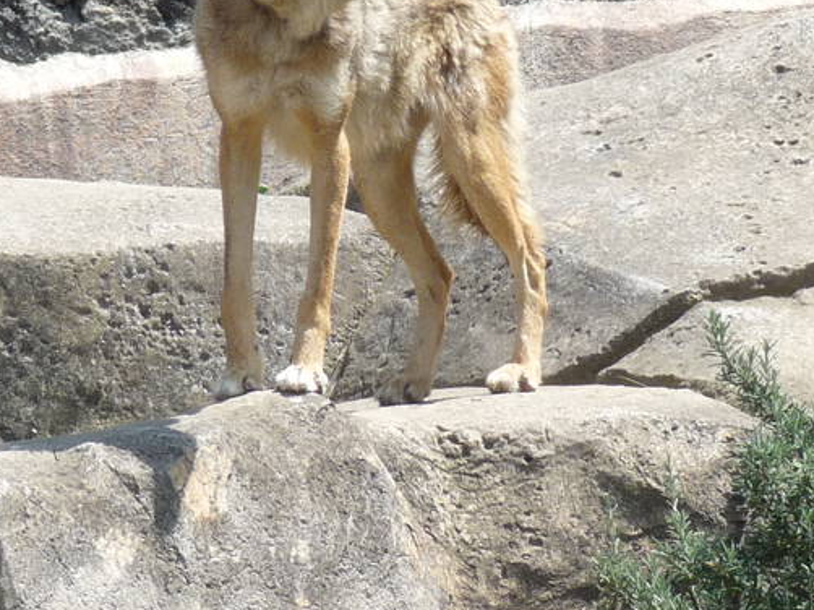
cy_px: 161
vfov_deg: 2.9
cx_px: 456
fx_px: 11846
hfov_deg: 3.9
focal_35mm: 504
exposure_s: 1/320
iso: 100
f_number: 4.8
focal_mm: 27.1
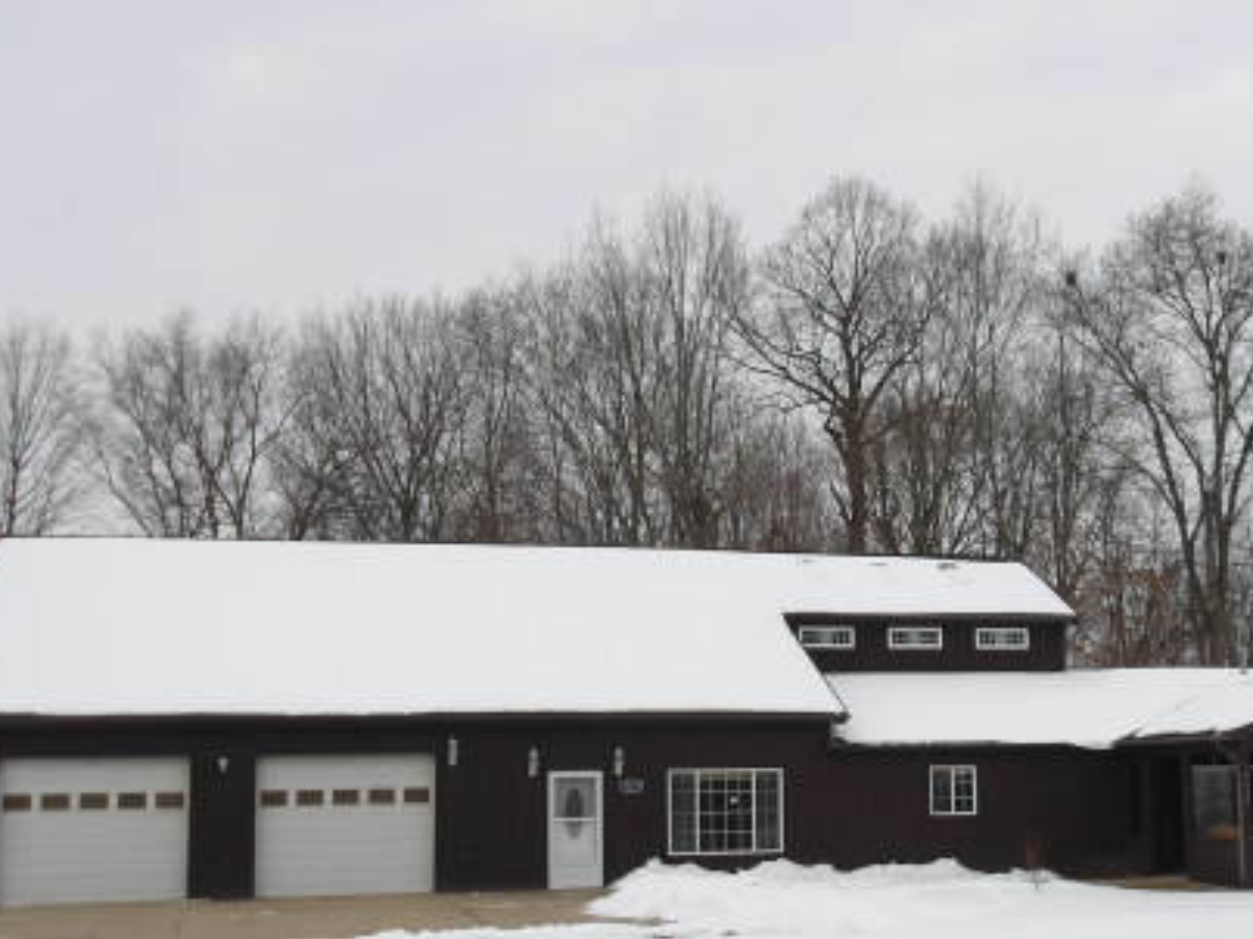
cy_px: 591
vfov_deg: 26.9
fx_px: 1954
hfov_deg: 35.2
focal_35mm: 54
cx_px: 852
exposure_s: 1/805
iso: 100
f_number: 3.3
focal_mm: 6.1
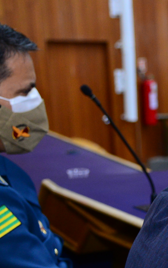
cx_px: 354
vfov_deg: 16.5
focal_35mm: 125
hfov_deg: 9.7
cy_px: 230
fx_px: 916
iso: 1600
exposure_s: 1/60
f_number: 4
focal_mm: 44
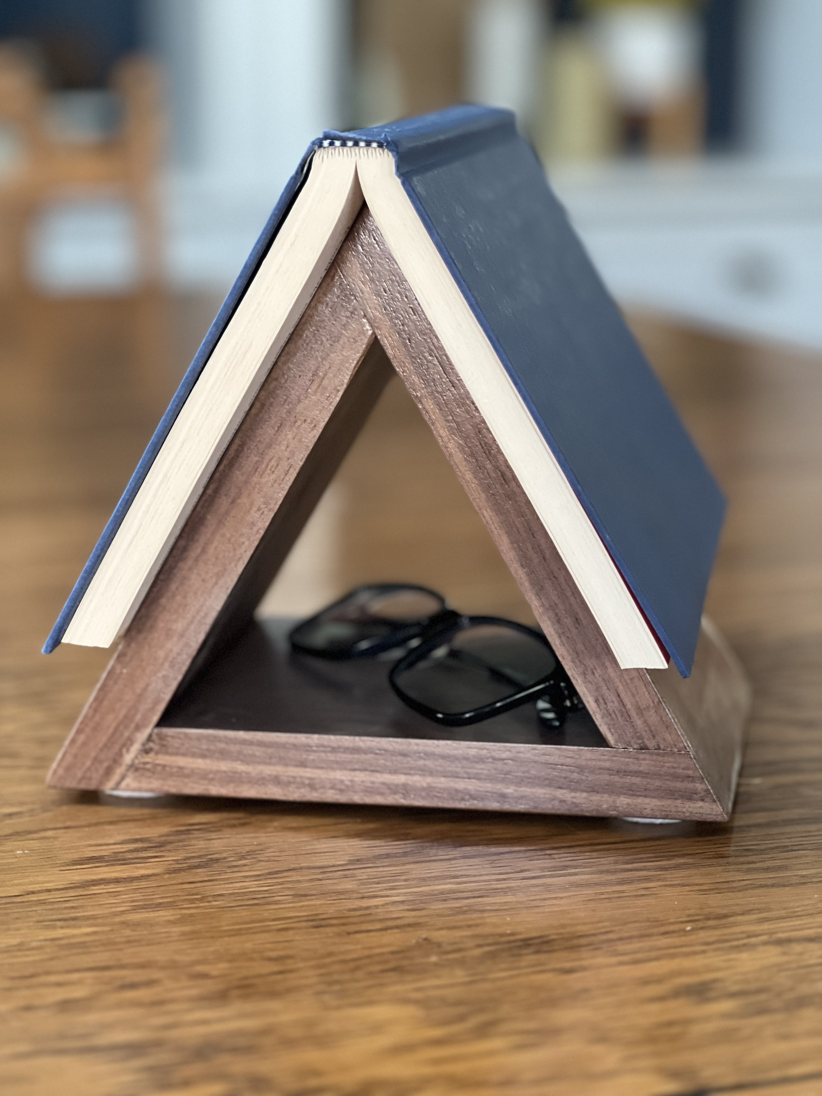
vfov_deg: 25.3
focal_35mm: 77
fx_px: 2438
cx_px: 411
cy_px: 548
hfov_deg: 19.1
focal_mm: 9
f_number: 2.8
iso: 320
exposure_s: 1/40
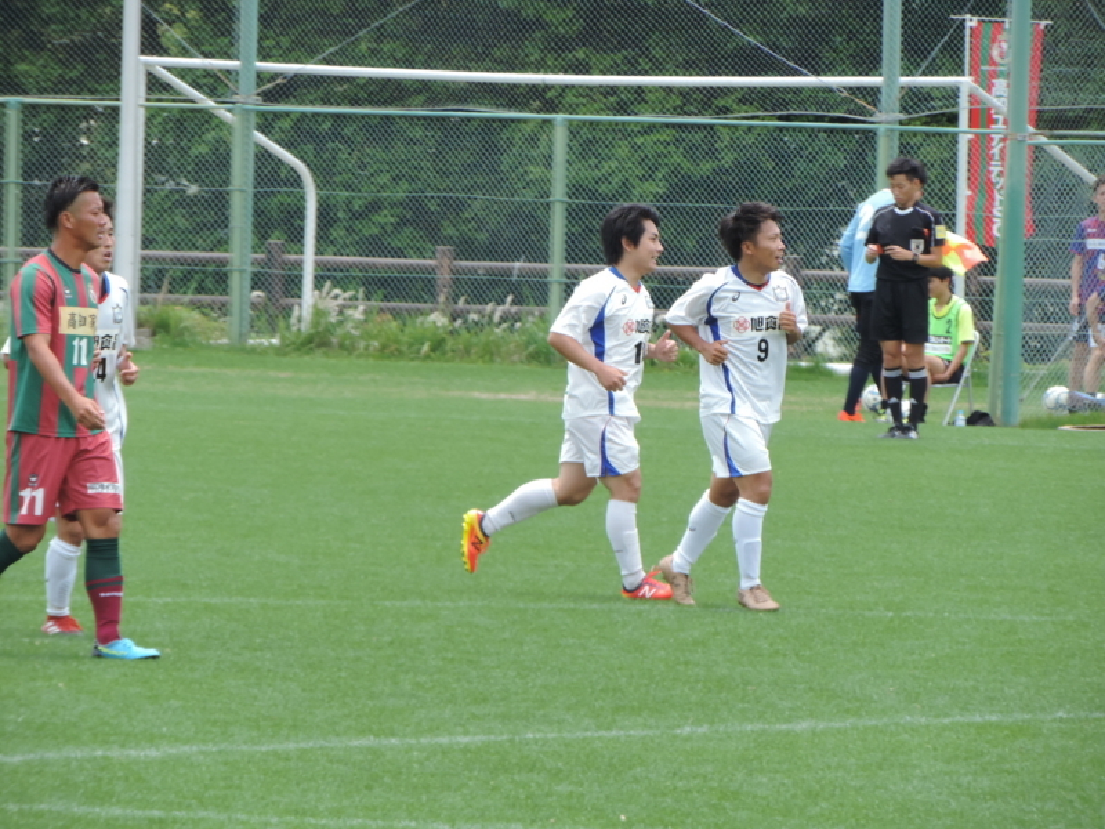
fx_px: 15003
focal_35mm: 470
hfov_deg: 4.2
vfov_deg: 3.2
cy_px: 414
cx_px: 552
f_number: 4.9
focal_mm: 83.8
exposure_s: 1/250
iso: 110
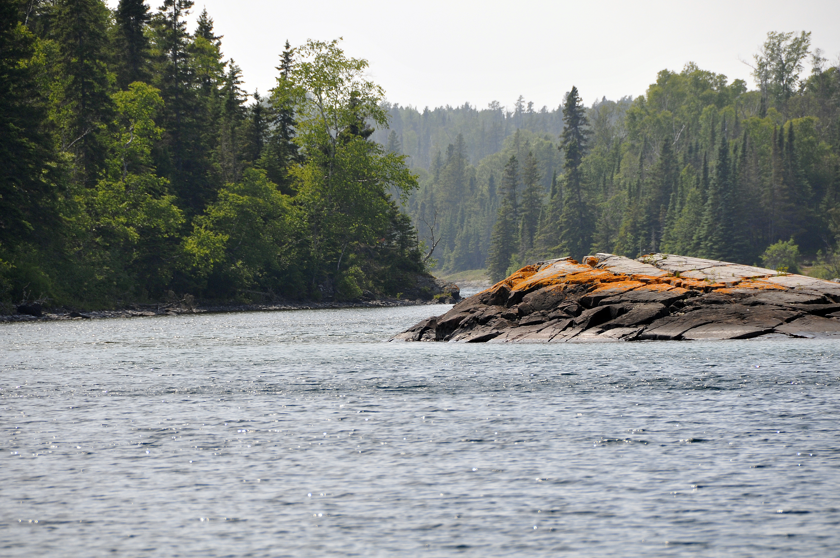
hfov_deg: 6.9
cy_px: 279
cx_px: 420
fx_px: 6991
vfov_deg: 4.6
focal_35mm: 300
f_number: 8
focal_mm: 200
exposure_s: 1/250
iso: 320
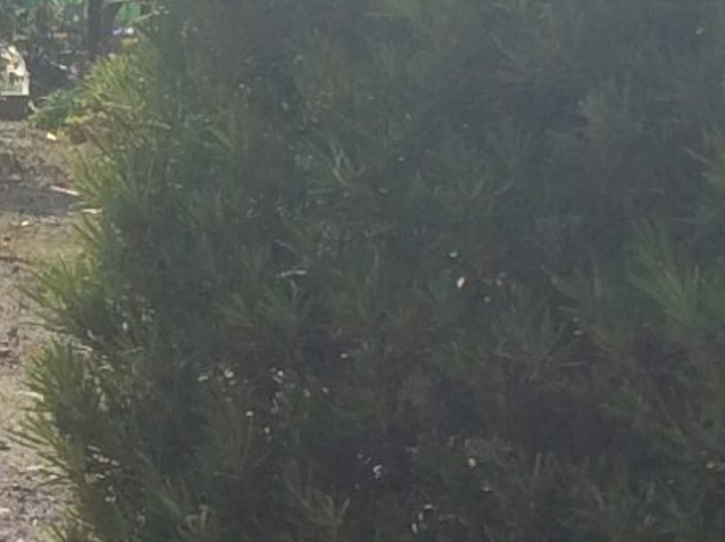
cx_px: -491
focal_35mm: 180
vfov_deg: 8.2
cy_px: 348
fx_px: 3765
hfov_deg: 10.5
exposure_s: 1/1244
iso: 32
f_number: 2.4
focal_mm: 3.3
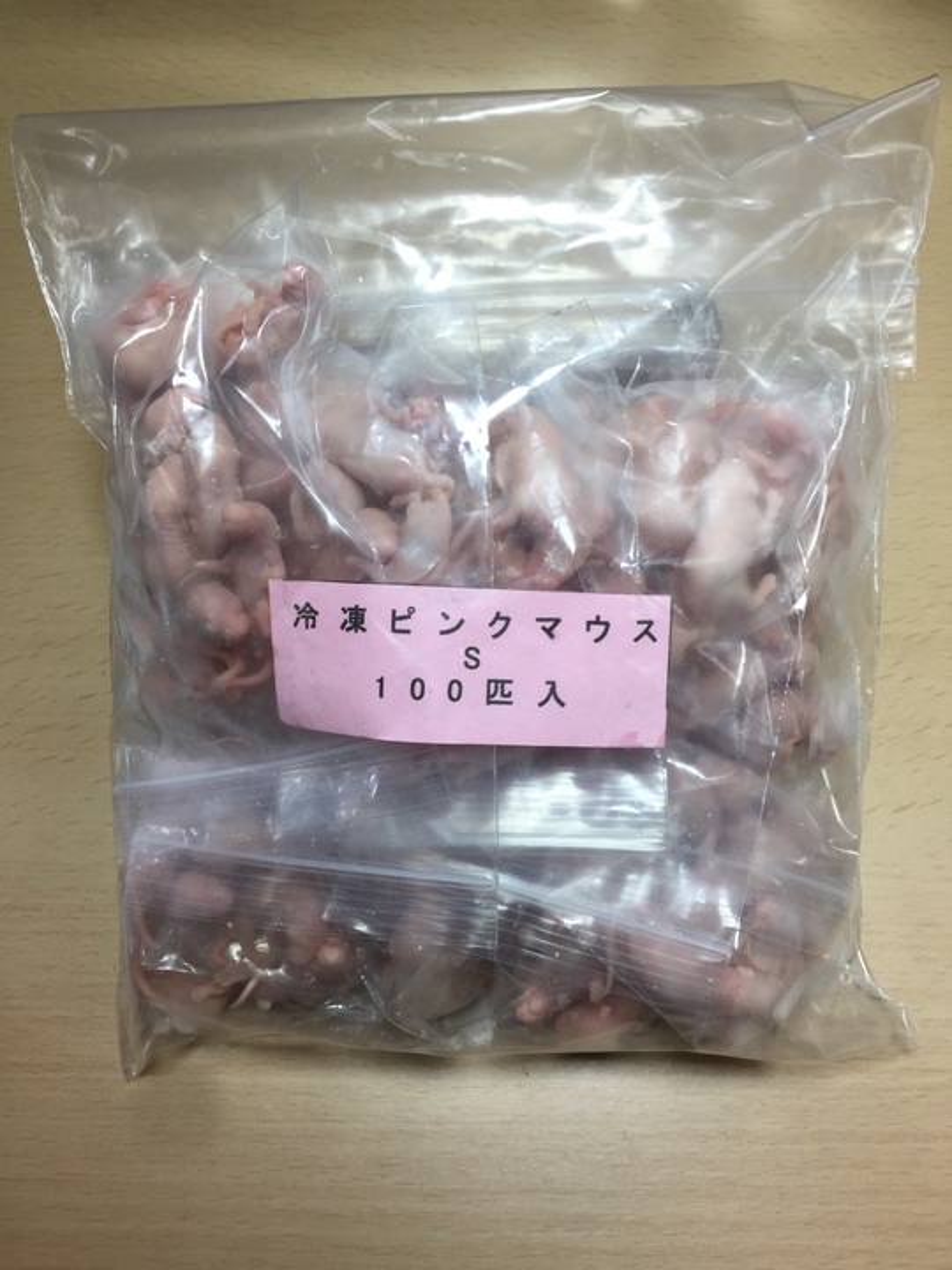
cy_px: 635
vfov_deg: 61.7
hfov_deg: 48.2
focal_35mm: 29
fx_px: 1063
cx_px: 476
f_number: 2.2
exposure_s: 1/120
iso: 32
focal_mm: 4.15
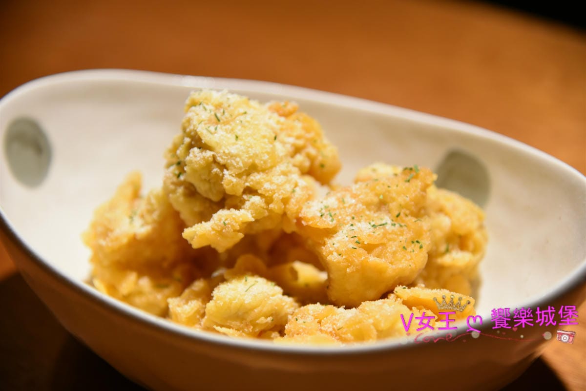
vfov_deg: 13.7
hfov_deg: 20.4
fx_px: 1628
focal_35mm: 100
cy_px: 196
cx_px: 293
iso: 1250
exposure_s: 1/125
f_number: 4
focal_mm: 100
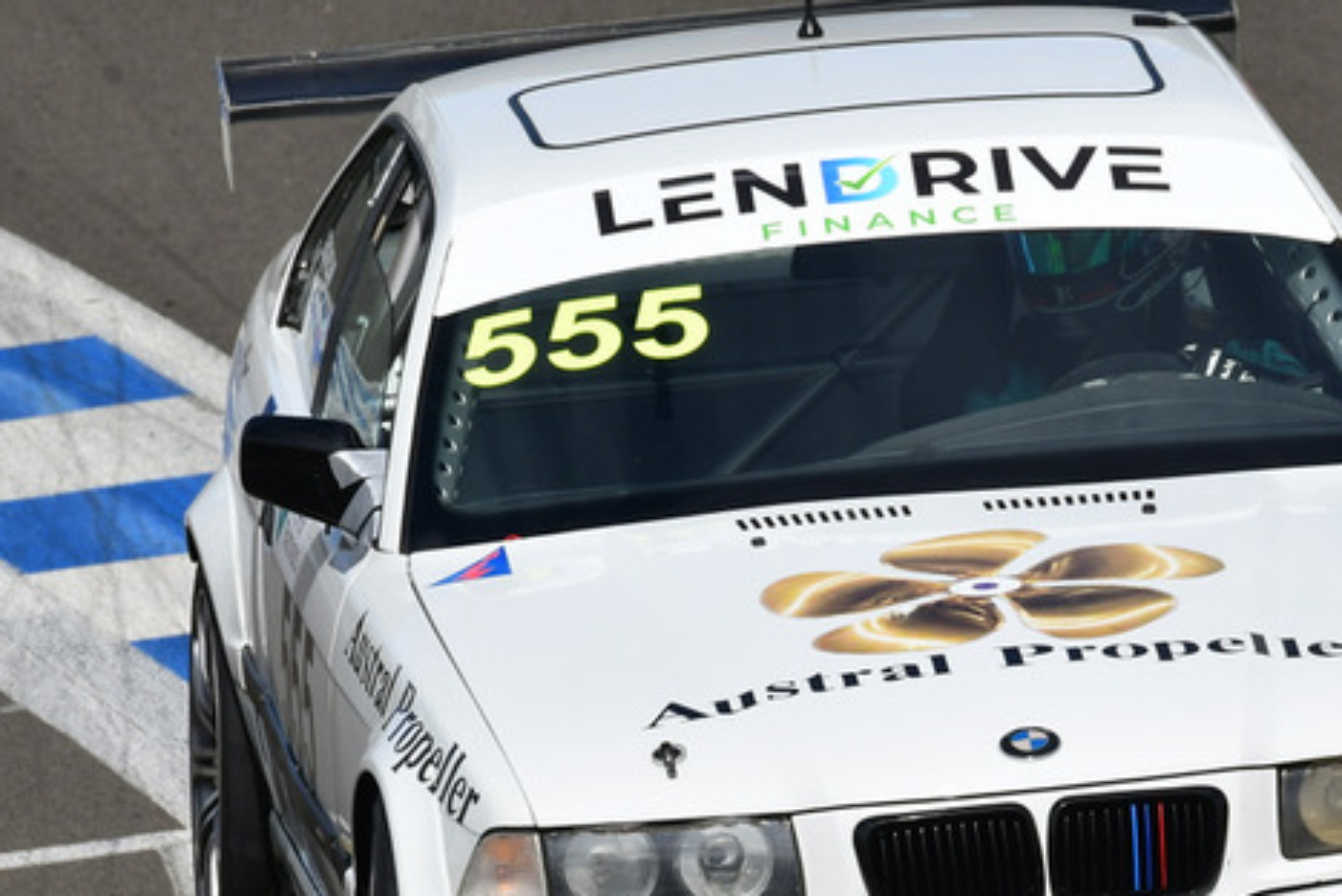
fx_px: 40246
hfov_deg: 1.9
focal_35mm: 1079
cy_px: 692
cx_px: 724
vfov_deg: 1.3
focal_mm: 420
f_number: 13
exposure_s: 1/640
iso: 320
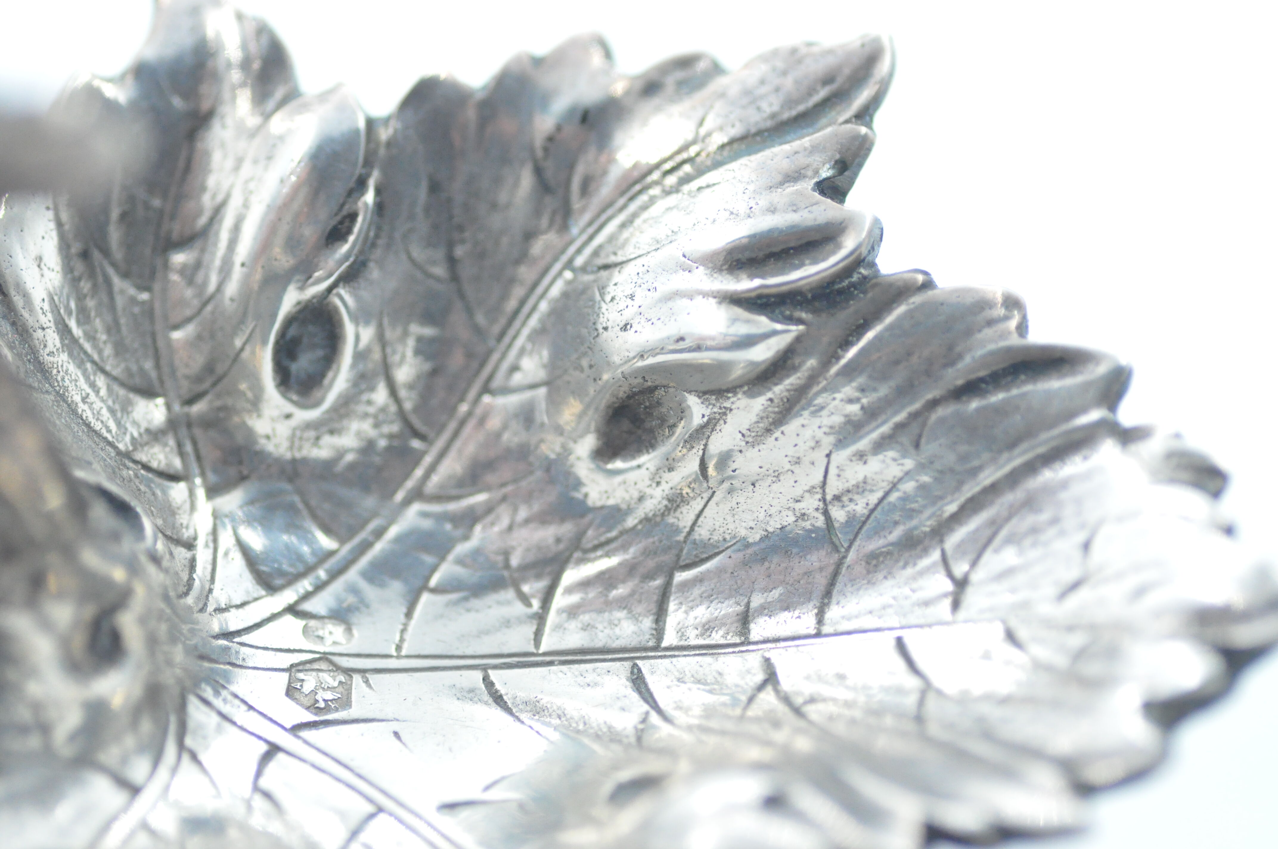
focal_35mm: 135
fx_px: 4787
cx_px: 639
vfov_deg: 10.1
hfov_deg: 15.2
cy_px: 424
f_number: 5.6
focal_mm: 90
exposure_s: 1/3200
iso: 3200
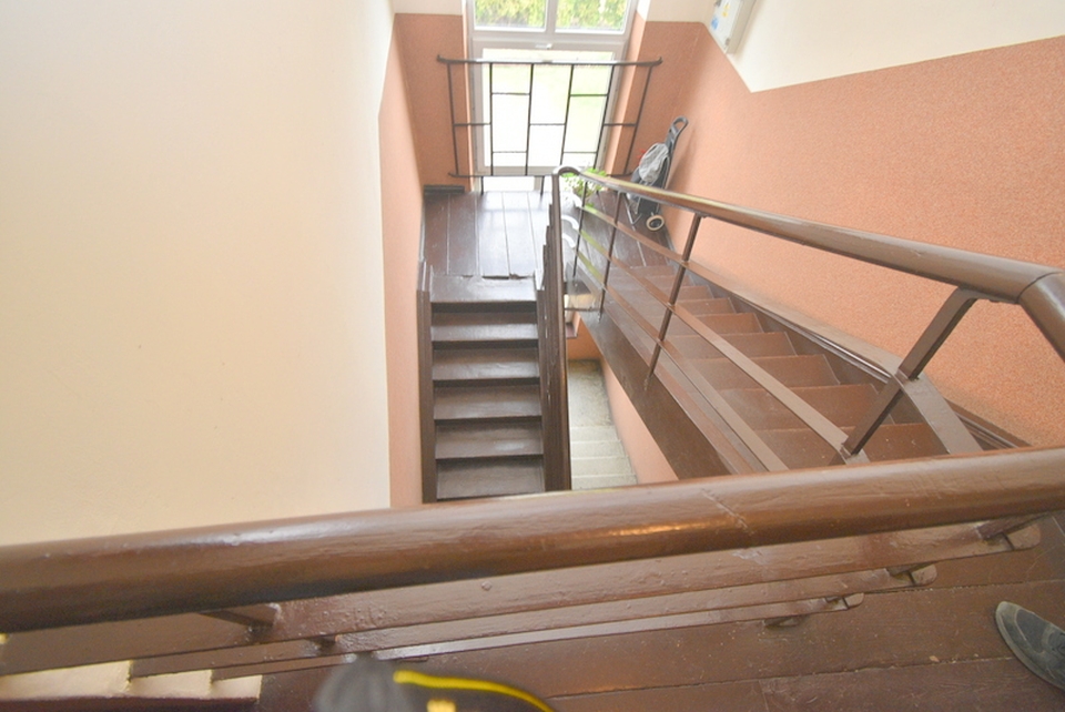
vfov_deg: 77.4
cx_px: 532
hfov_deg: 100.3
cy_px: 356
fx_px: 444
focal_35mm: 15
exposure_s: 1/125
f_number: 4.5
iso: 1100
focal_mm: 10
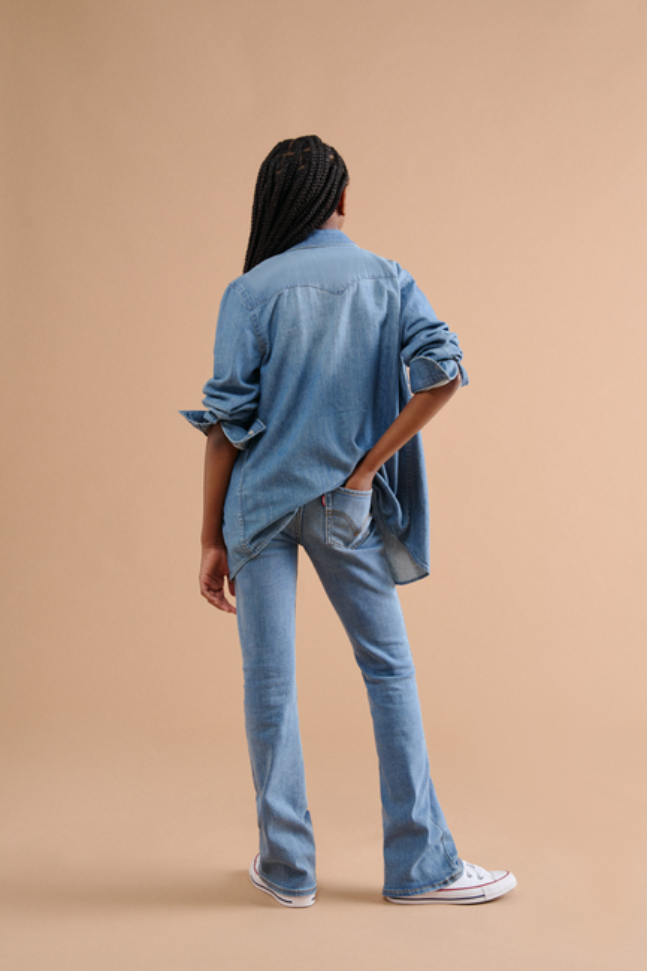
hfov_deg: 27.0
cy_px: 486
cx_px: 324
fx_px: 1349
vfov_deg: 39.6
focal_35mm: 50
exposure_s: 1/160
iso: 400
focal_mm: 50
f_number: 7.1
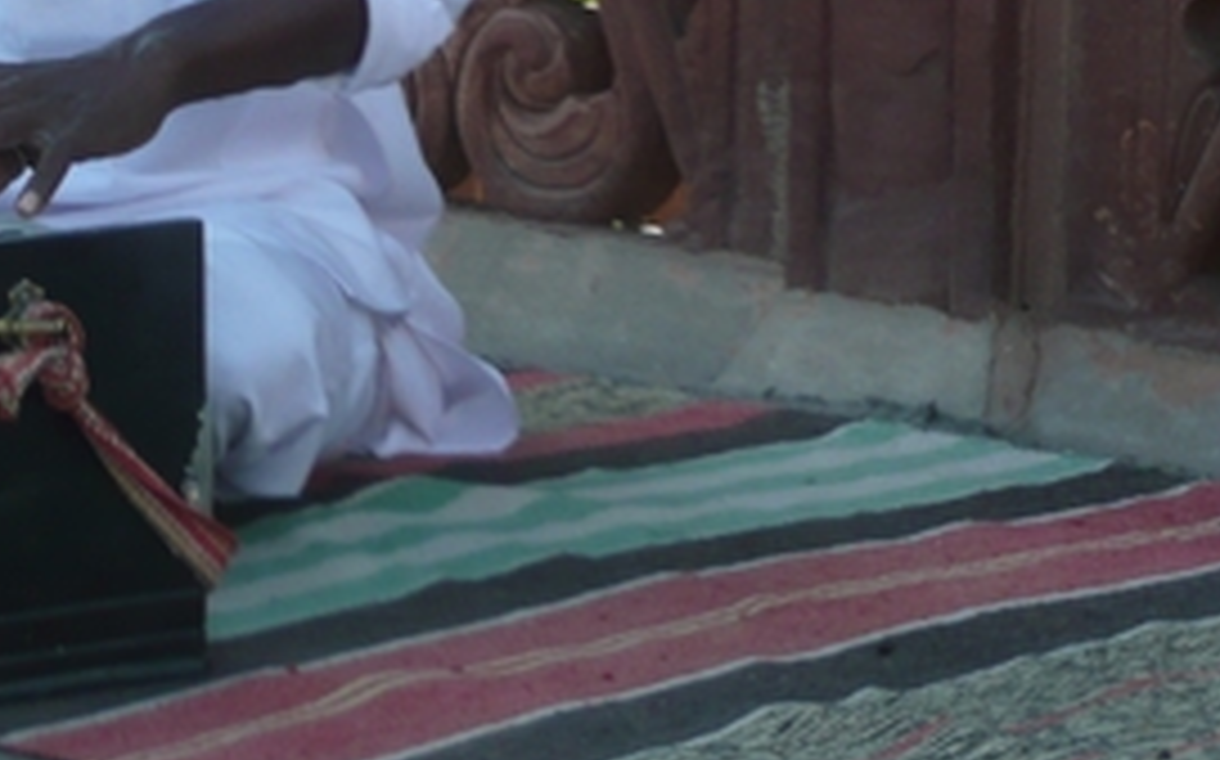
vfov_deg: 6.6
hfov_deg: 10.5
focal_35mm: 197
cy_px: -189
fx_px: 6546
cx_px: -108
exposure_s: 1/100
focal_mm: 13.7
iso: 100
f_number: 4.7
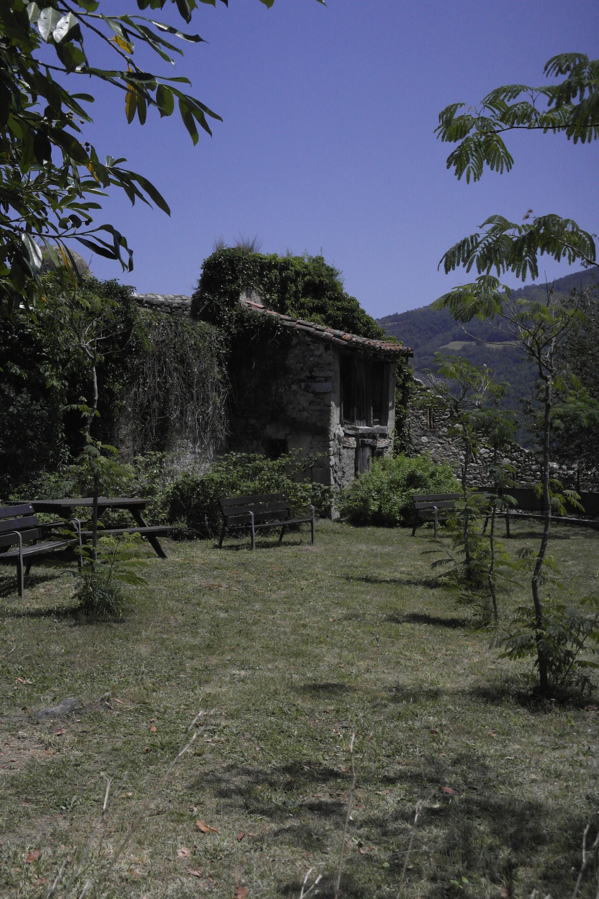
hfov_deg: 30.5
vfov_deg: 44.5
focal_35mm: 44
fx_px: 1098
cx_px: 300
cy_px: 450
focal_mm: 29
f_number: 8
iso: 1600
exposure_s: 1/4000
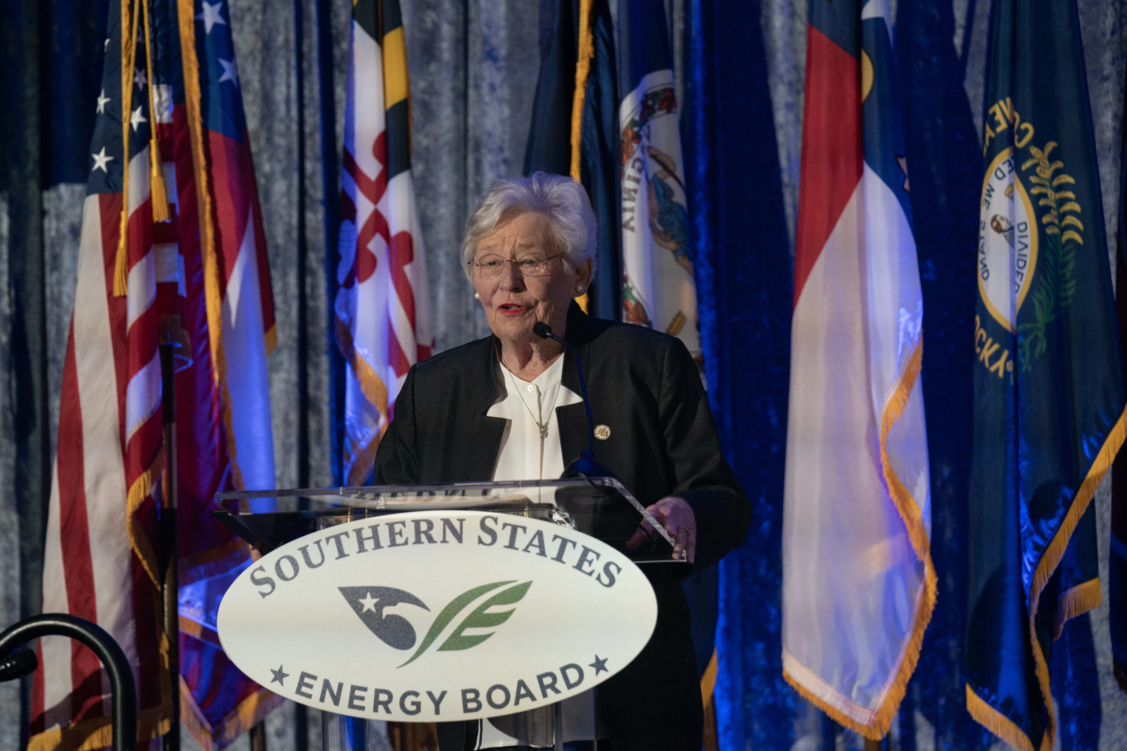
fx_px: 4508
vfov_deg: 9.5
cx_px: 564
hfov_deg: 14.3
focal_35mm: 144
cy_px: 376
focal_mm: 144
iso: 2500
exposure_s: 1/250
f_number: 4
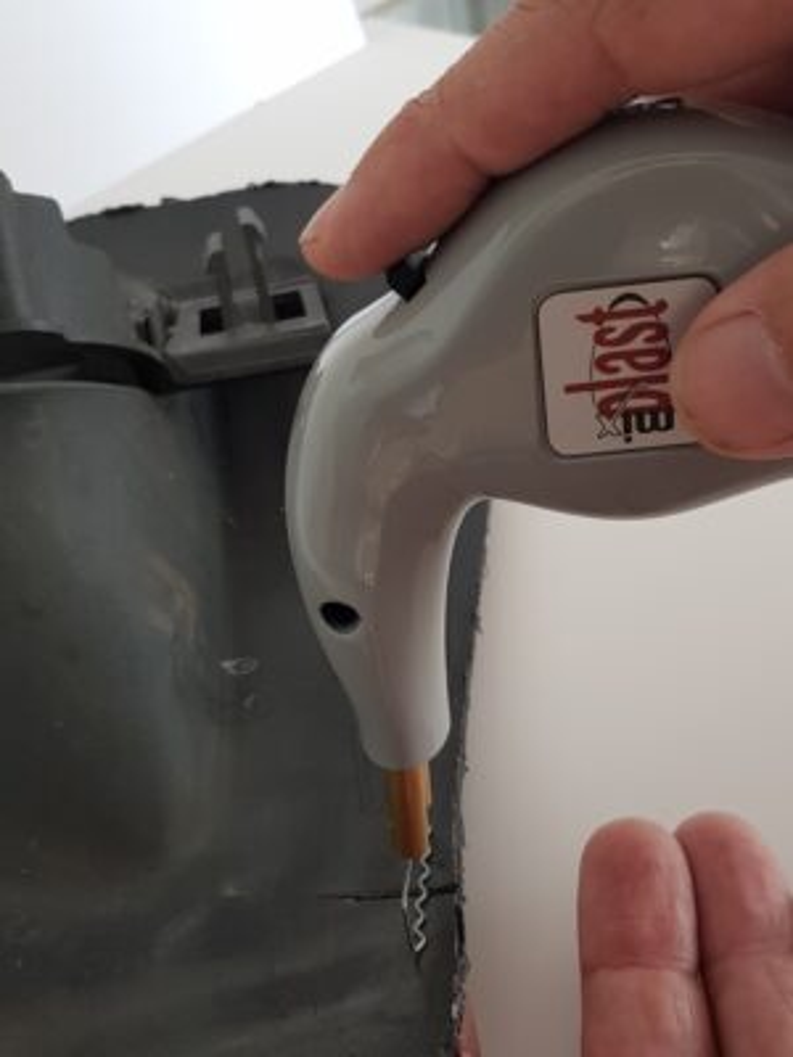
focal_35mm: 26
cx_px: 396
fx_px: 794
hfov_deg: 53.1
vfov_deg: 67.3
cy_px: 528
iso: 64
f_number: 1.7
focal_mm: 4.2
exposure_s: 1/50
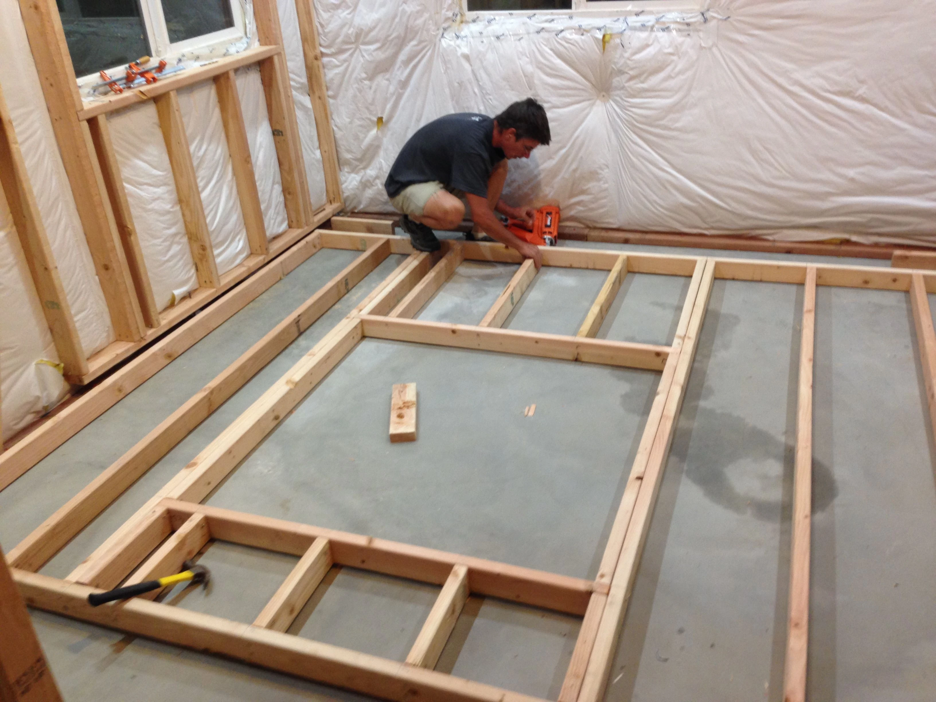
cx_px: 468
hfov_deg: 55.4
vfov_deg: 42.9
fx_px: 892
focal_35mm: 33
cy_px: 351
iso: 100
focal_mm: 4.12
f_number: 2.4
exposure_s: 1/20
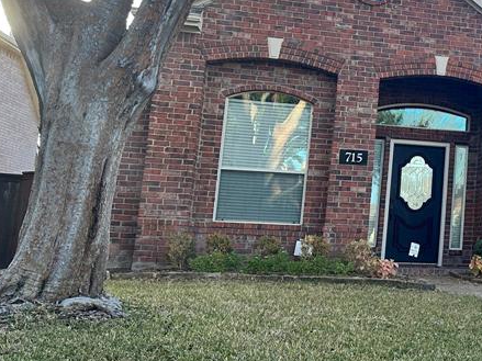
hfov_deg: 30.3
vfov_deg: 25.9
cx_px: 547
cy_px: 121
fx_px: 780
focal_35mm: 56
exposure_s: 1/1495
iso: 80
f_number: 1.78
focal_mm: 6.86
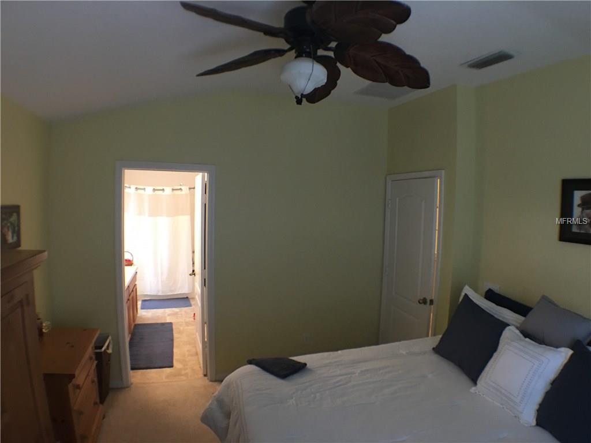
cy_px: 222
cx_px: 296
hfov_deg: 61.7
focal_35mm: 29
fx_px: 495
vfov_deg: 48.2
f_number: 2.2
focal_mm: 4.15
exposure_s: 1/15
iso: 100
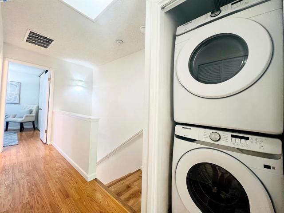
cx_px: 142
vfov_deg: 89.9
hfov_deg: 106.2
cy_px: 106
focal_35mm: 13
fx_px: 107
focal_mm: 1.57
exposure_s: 1/60
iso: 125
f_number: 1.8
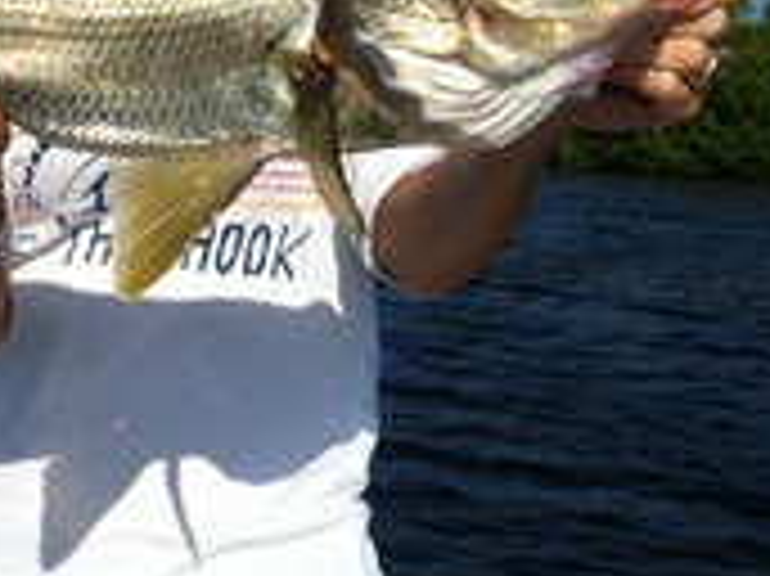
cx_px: 72
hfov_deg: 23.2
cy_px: 7
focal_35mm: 82
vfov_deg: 17.6
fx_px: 1823
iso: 80
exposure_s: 1/2155
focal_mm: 3.85
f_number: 2.8
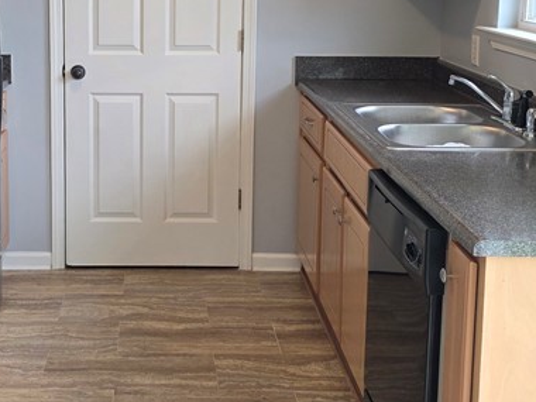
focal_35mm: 62
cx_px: 154
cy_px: 90
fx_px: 960
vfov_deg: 23.4
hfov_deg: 30.8
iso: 100
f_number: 1.7
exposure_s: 1/120
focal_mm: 6.3
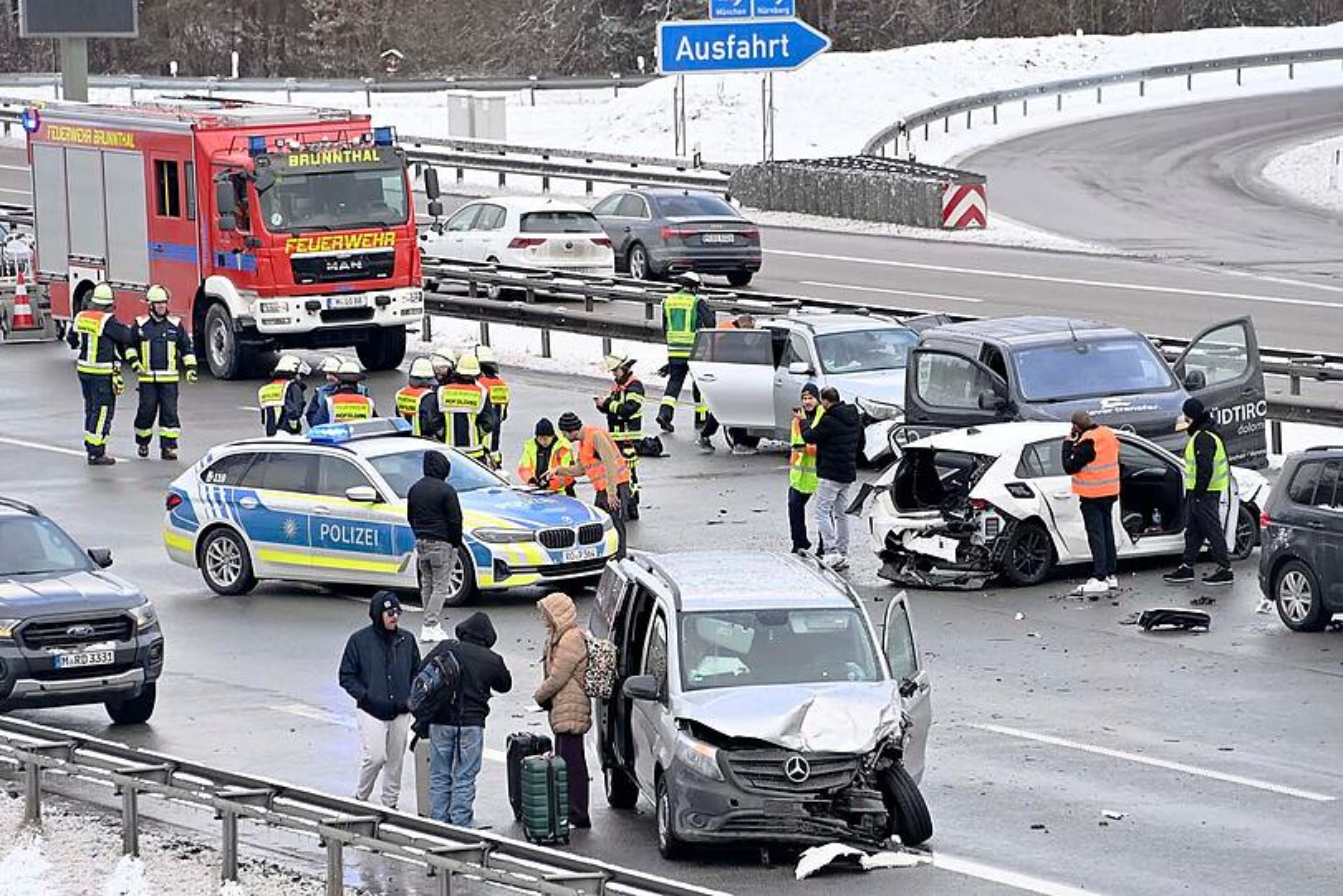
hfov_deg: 9.8
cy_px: 448
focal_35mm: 210
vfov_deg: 6.5
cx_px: 672
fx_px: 7835
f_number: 7.1
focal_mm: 210
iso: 1250
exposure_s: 1/1000
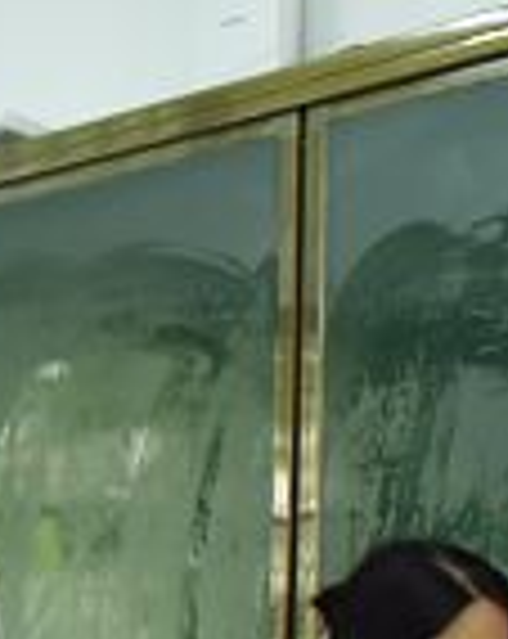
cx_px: -1614
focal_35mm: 191
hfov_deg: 6.4
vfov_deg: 9.6
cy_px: 1150
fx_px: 3601
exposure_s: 1/80
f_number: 4.5
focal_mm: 24
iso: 1000
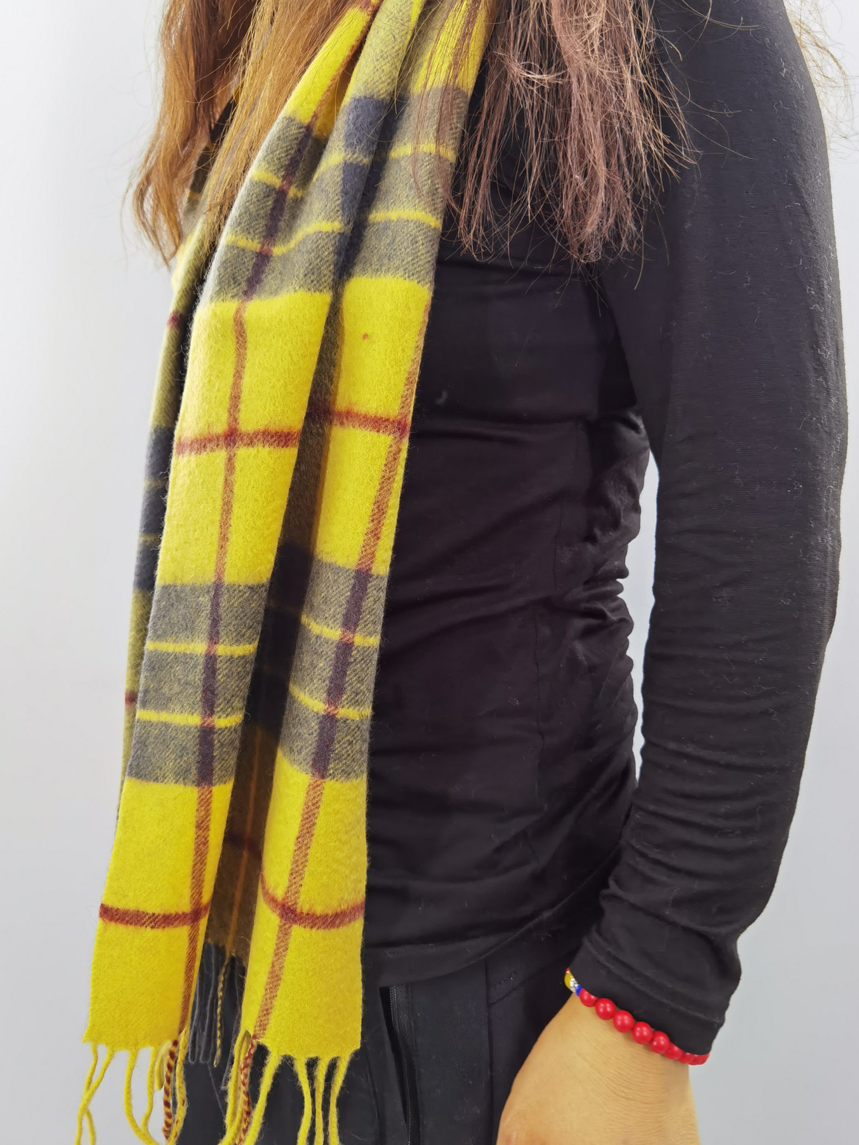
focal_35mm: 28
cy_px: 565
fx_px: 926
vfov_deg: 63.4
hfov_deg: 49.8
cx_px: 431
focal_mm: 6.71
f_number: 1.9
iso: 50
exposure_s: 1/181
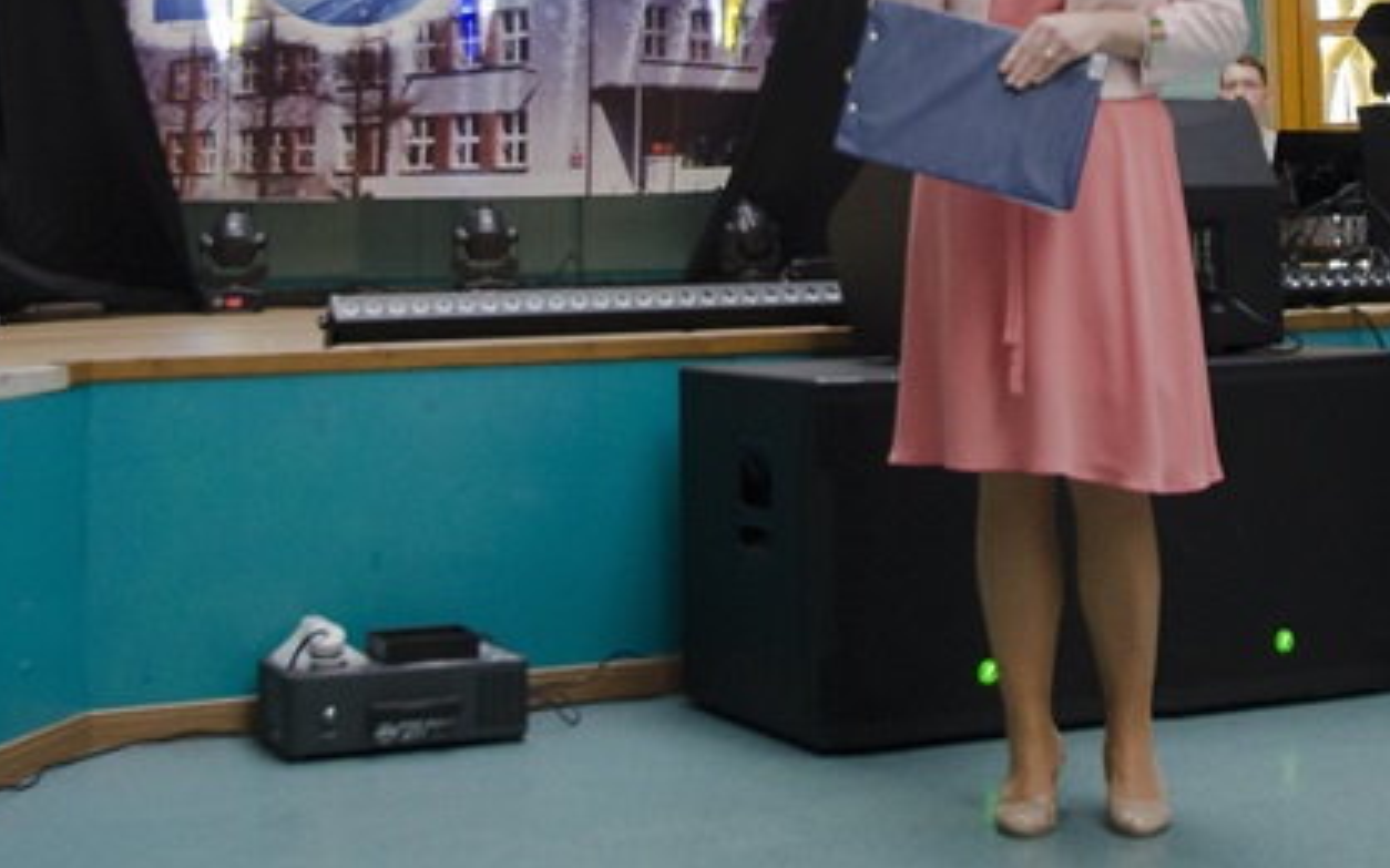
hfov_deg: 28.0
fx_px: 2765
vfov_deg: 17.3
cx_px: 931
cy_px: -76
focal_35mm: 73
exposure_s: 1/125
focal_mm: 20
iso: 1600
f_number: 3.5
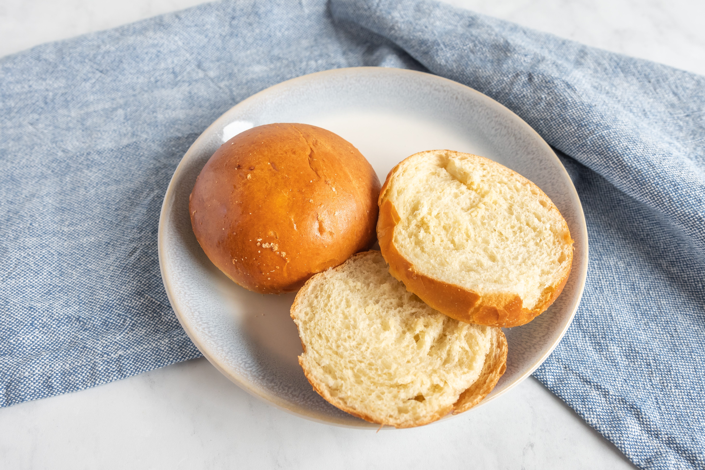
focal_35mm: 33
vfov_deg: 40.0
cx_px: 352
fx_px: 646
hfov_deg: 57.2
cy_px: 235
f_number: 5
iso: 500
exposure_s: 1/80
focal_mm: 22
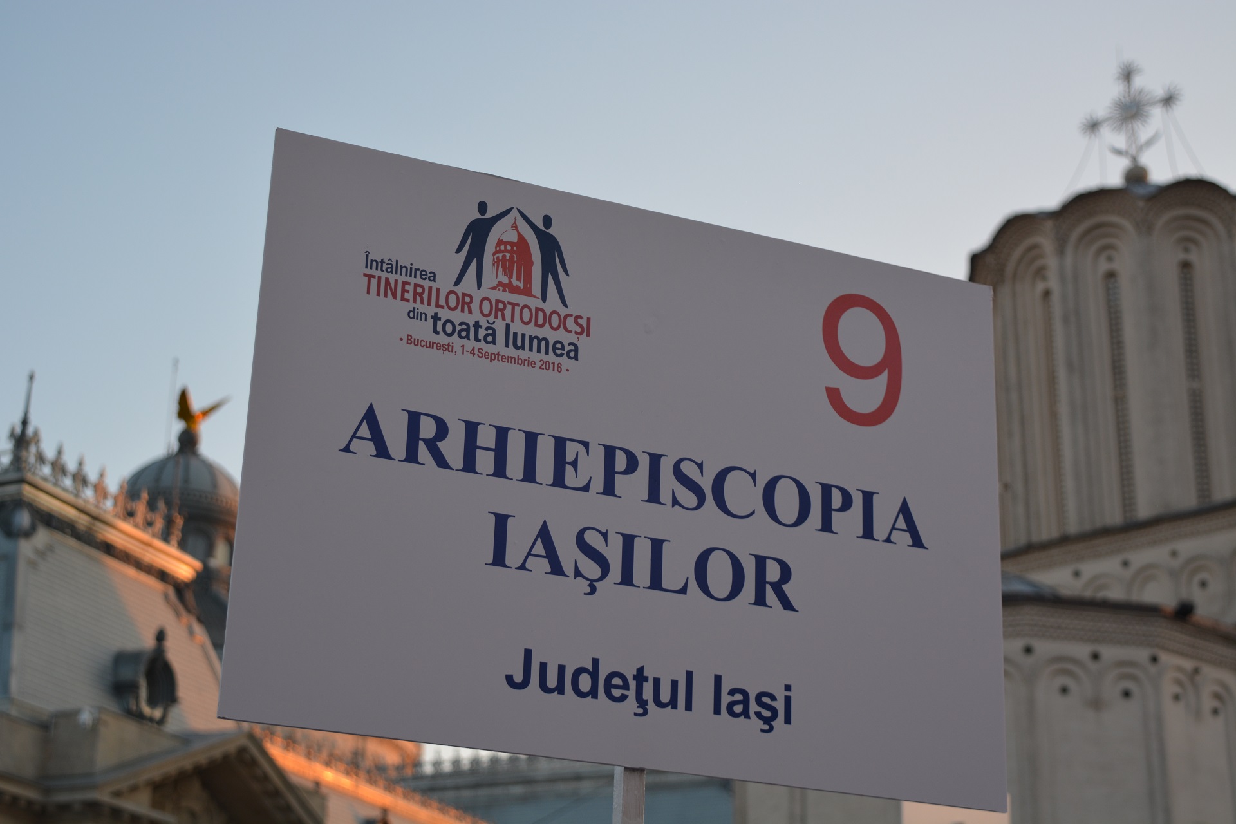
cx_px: 618
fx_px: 2163
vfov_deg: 21.6
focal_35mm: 63
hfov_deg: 31.9
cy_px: 412
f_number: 6.3
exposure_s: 1/160
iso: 200
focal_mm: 42
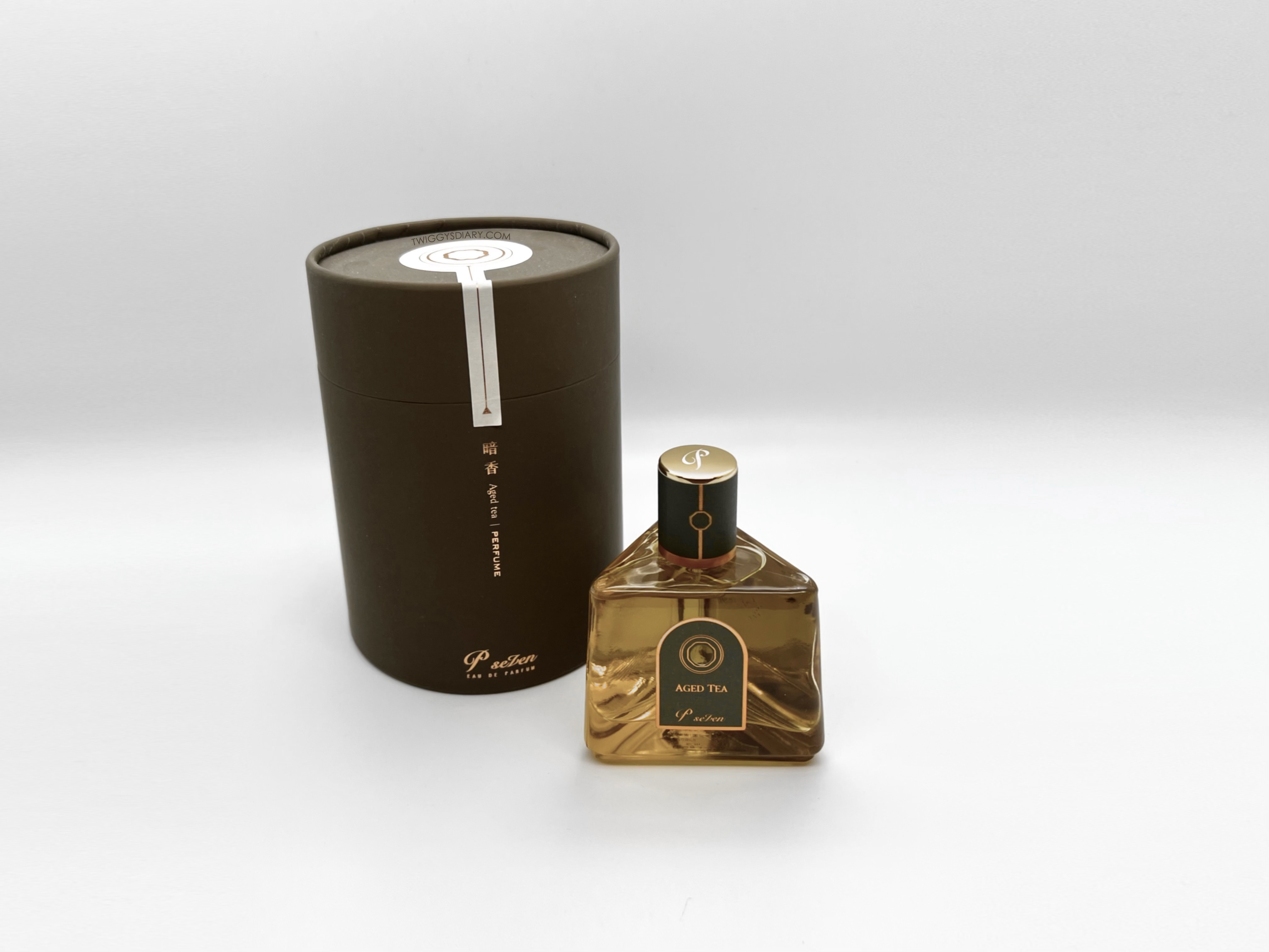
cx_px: 634
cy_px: 476
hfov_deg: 67.3
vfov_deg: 53.1
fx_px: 953
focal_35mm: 26
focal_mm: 5.7
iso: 40
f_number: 1.5
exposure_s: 1/289
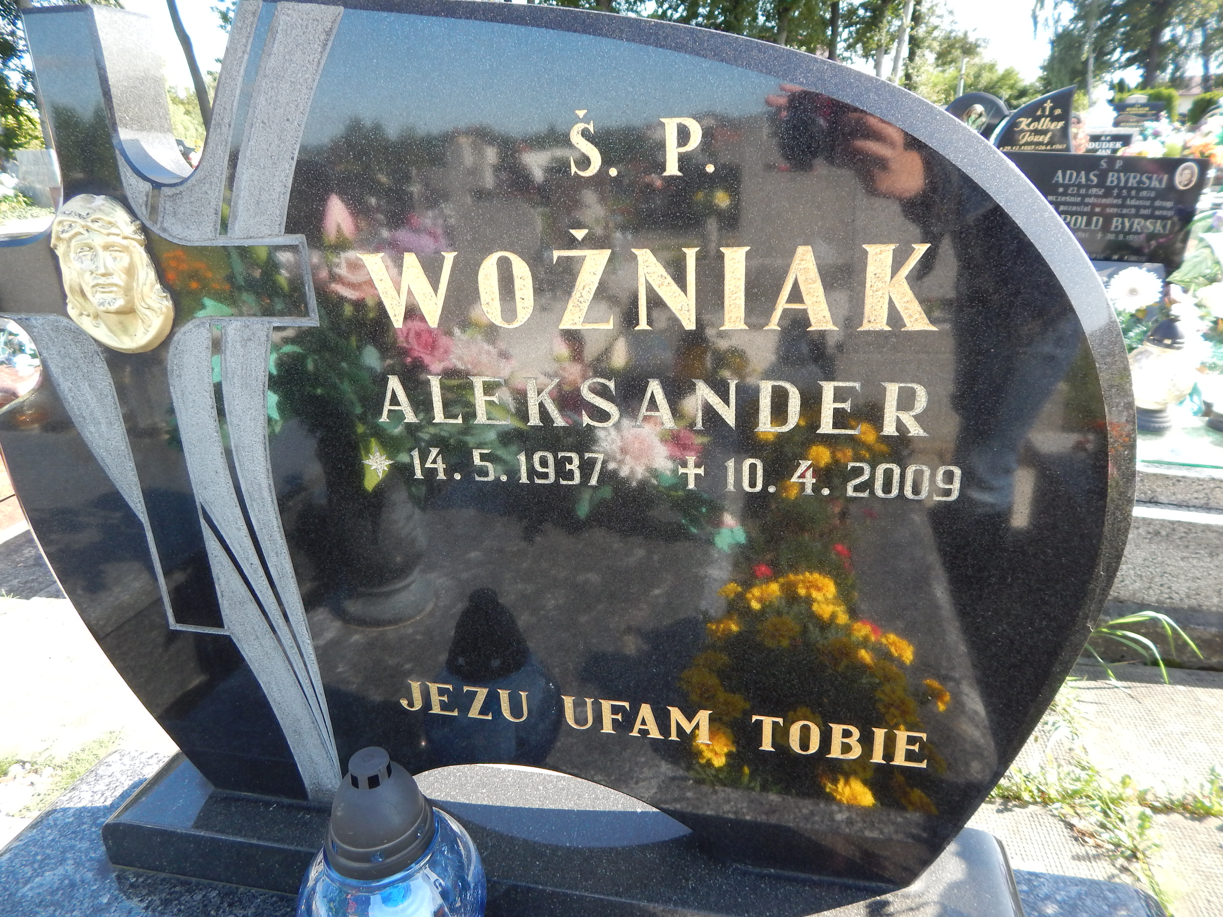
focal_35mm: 23
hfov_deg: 73.9
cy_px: 458
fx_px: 813
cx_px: 612
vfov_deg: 58.9
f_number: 3
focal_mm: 4
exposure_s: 1/200
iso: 125
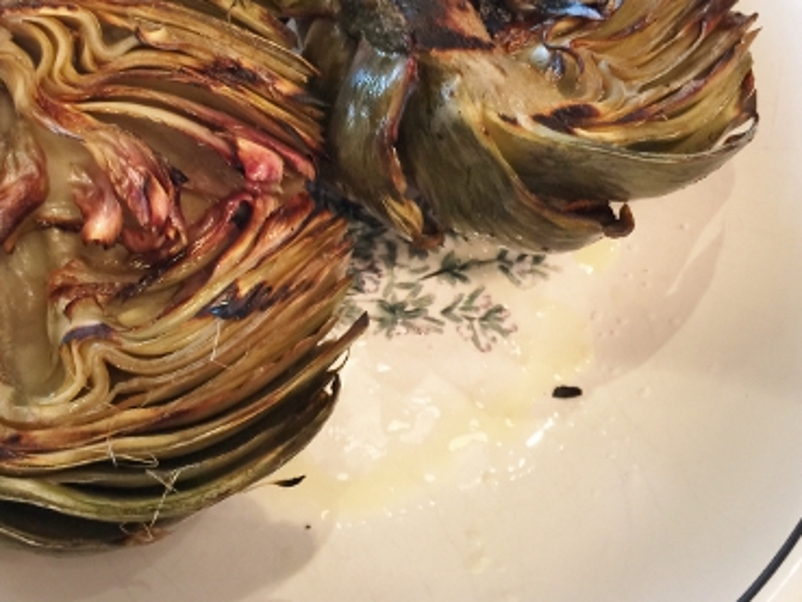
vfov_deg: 32.6
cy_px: 196
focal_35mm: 44
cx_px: 289
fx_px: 1020
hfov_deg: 42.5
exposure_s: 1/15
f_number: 2.2
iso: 80
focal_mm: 4.15
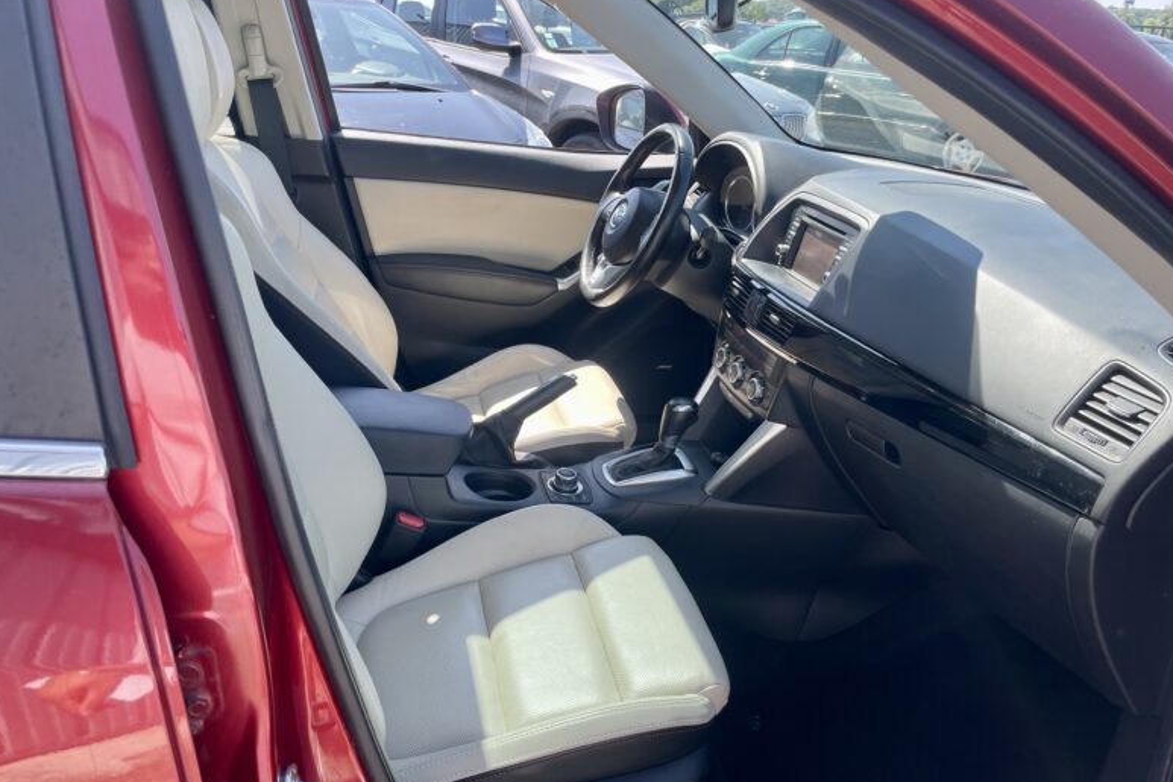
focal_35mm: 28
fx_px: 912
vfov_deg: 46.3
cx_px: 577
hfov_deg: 65.5
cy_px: 422
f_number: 1.6
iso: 32
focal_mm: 4.2
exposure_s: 1/463
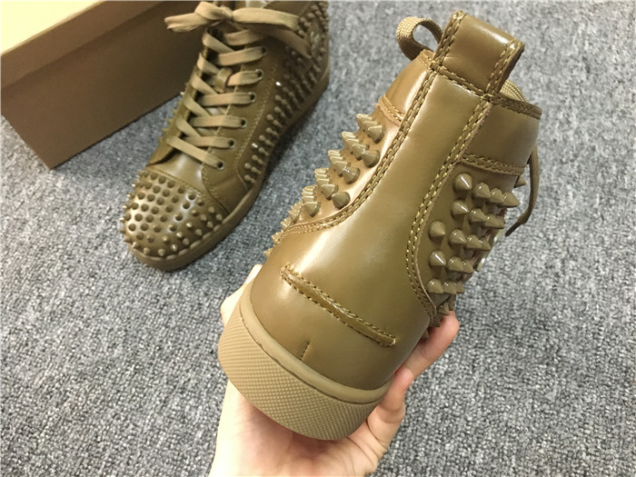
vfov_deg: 48.2
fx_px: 533
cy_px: 238
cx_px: 318
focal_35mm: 29
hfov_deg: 61.7
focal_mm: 4.15
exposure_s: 1/17
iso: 250
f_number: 2.2
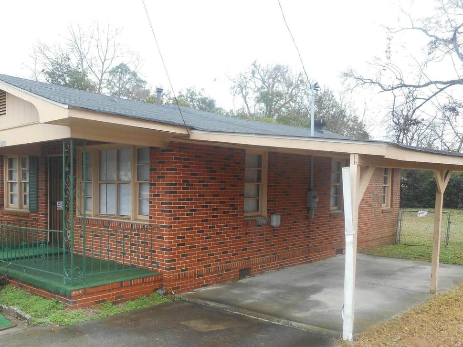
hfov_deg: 54.8
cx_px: 176
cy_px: 214
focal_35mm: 33
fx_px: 441
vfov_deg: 42.6
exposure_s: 1/60
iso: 80
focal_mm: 4.5
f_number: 3.7
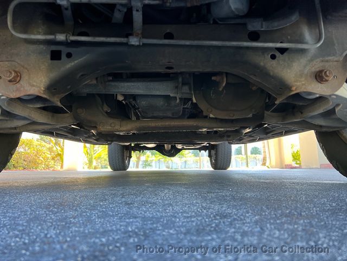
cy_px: 130
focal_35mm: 26
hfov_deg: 67.3
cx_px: 174
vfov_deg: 53.1
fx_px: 261
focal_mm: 5.7
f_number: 1.5
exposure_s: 1/121
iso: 125
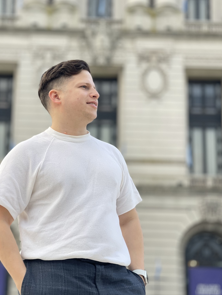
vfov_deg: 23.0
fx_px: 727
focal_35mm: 85
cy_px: 134
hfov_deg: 17.3
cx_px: 81
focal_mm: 7.5
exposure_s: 1/121
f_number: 2.2
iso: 40
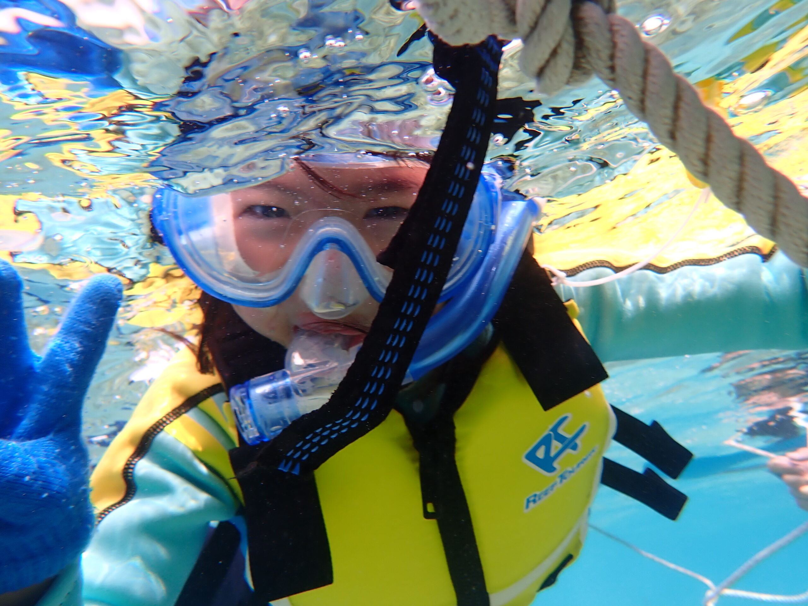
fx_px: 584
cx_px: 404
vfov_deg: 54.9
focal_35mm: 25
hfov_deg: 69.4
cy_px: 303
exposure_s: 1/500
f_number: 2.8
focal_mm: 4.5
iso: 100
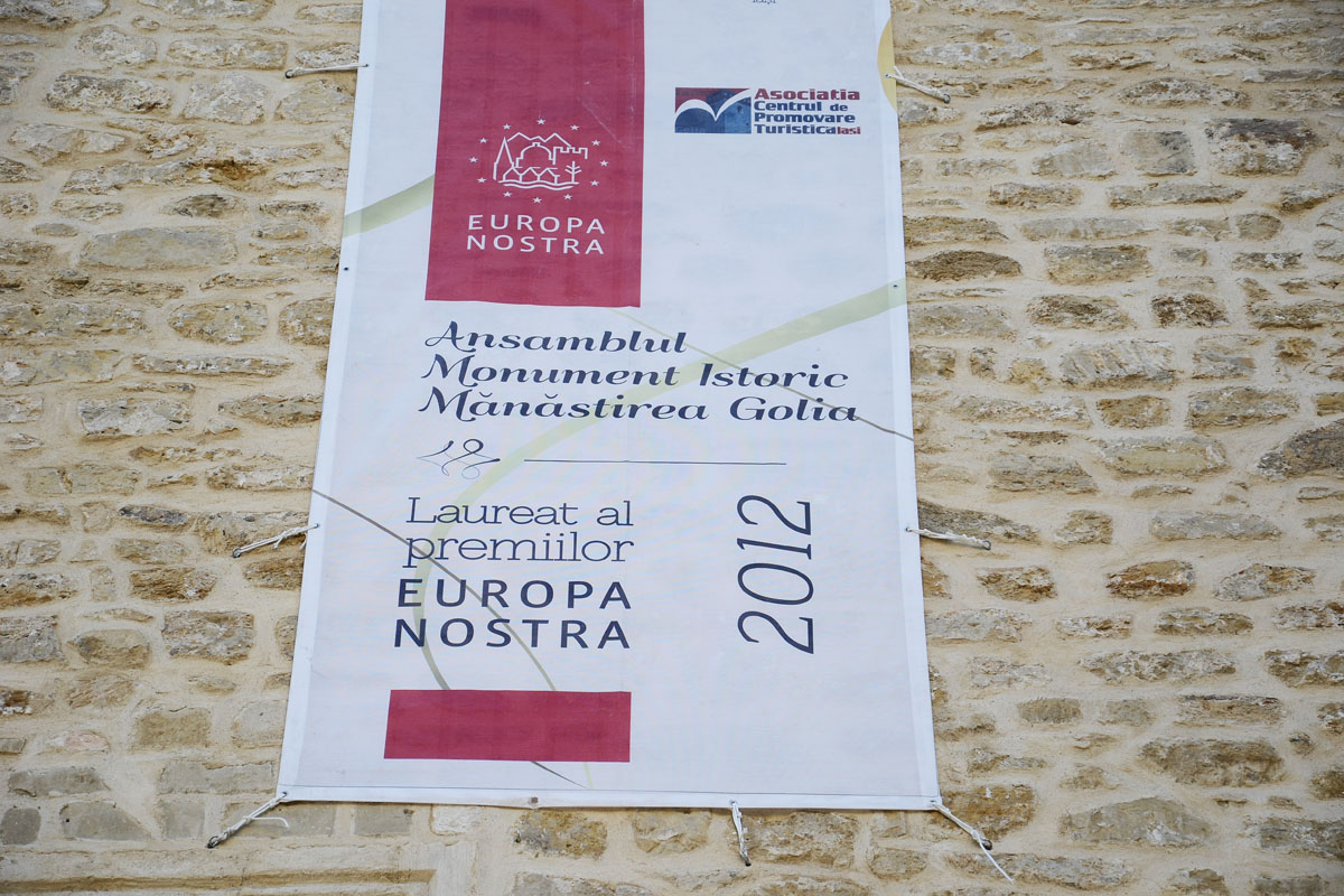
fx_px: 3920
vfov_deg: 13.0
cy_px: 448
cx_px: 672
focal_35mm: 105
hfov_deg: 19.5
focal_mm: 70
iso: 200
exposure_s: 1/500
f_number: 5.6
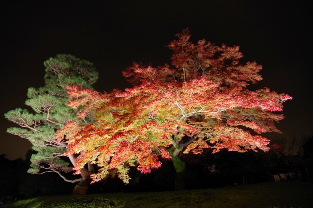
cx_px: 156
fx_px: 208
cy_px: 104
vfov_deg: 53.0
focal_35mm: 24
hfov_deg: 73.8
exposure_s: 1/25
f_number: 2.8
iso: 800
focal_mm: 16
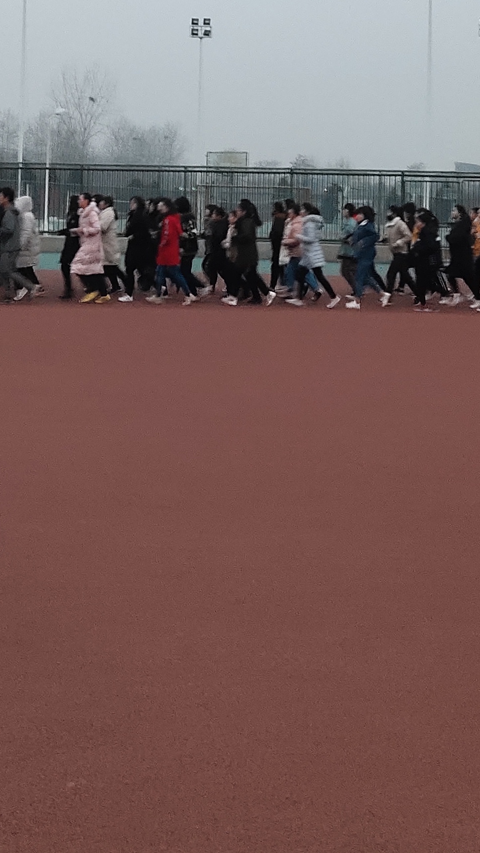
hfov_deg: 15.7
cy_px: 158
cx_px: 266
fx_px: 1742
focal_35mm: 77
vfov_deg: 26.9
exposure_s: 1/33
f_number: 1.8
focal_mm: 4.35
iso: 636
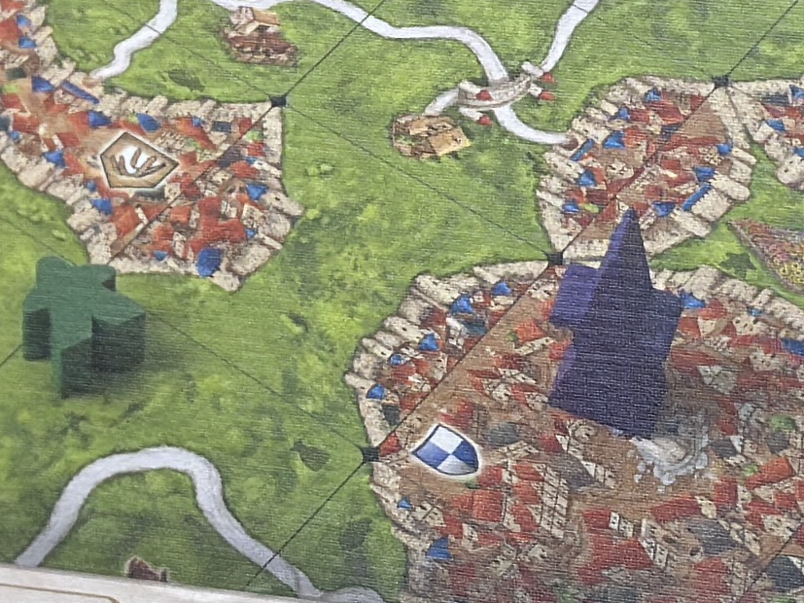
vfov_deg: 6.2
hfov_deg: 8.5
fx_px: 5434
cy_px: -456
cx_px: 399
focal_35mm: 234
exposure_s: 1/305
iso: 80
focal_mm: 6.86
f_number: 1.78
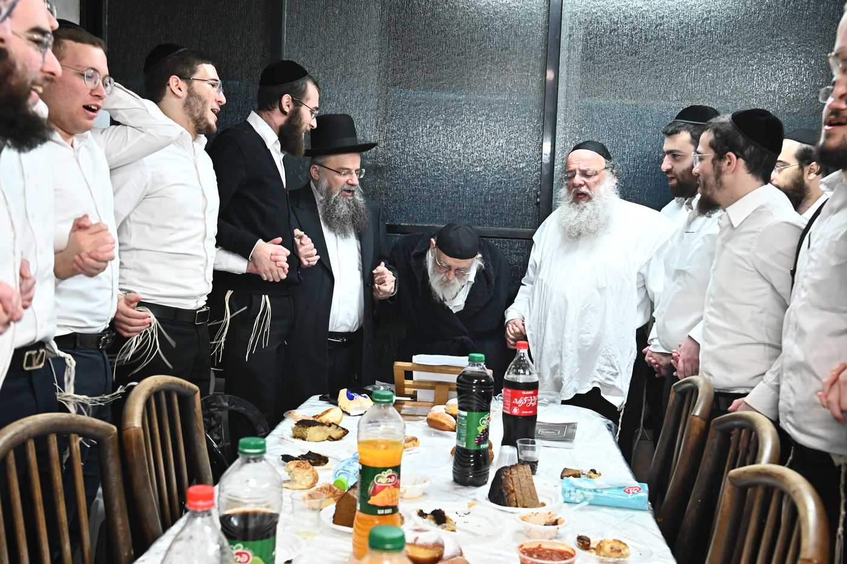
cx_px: 424
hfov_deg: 48.5
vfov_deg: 33.4
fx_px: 941
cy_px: 282
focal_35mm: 40
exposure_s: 1/160
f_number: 7.1
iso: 3200
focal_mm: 40
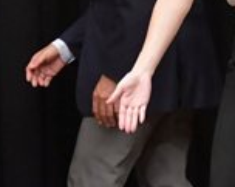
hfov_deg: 1.7
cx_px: -264
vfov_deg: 1.3
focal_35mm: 1150
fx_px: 7983
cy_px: 20
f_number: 5.6
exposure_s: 1/400
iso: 6400
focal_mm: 160
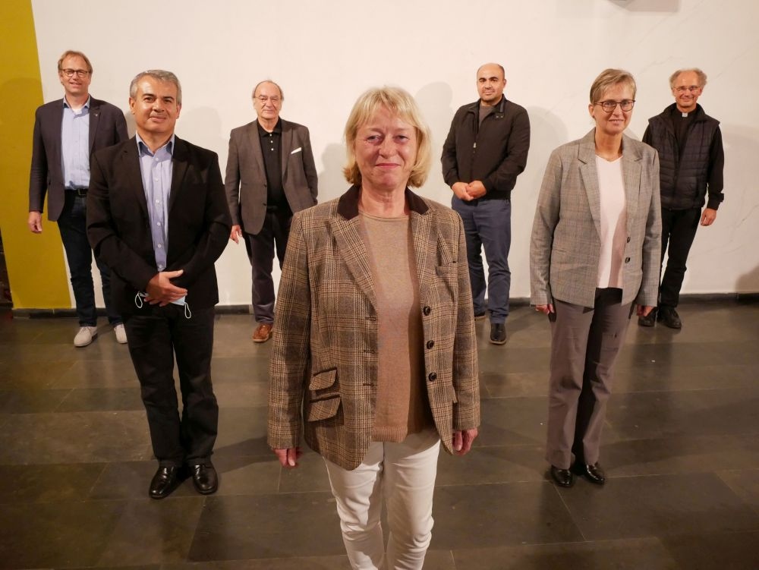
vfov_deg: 49.8
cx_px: 380
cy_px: 285
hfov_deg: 63.4
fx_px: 614
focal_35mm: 28
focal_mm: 14
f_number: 3.2
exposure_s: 1/60
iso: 2500
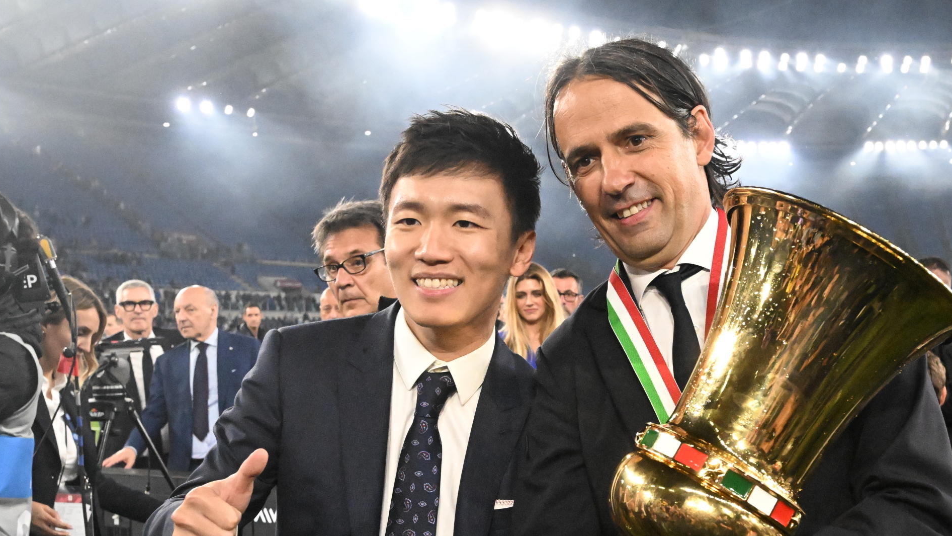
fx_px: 1287
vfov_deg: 23.2
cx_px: 580
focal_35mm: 51
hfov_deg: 40.4
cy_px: 423
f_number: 7.1
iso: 12800
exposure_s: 1/1250
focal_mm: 30
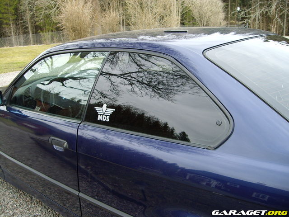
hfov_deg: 49.0
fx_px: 317
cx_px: 144
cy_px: 108
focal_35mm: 38
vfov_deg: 37.7
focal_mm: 6.2
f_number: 2.7
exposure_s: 1/100
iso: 100
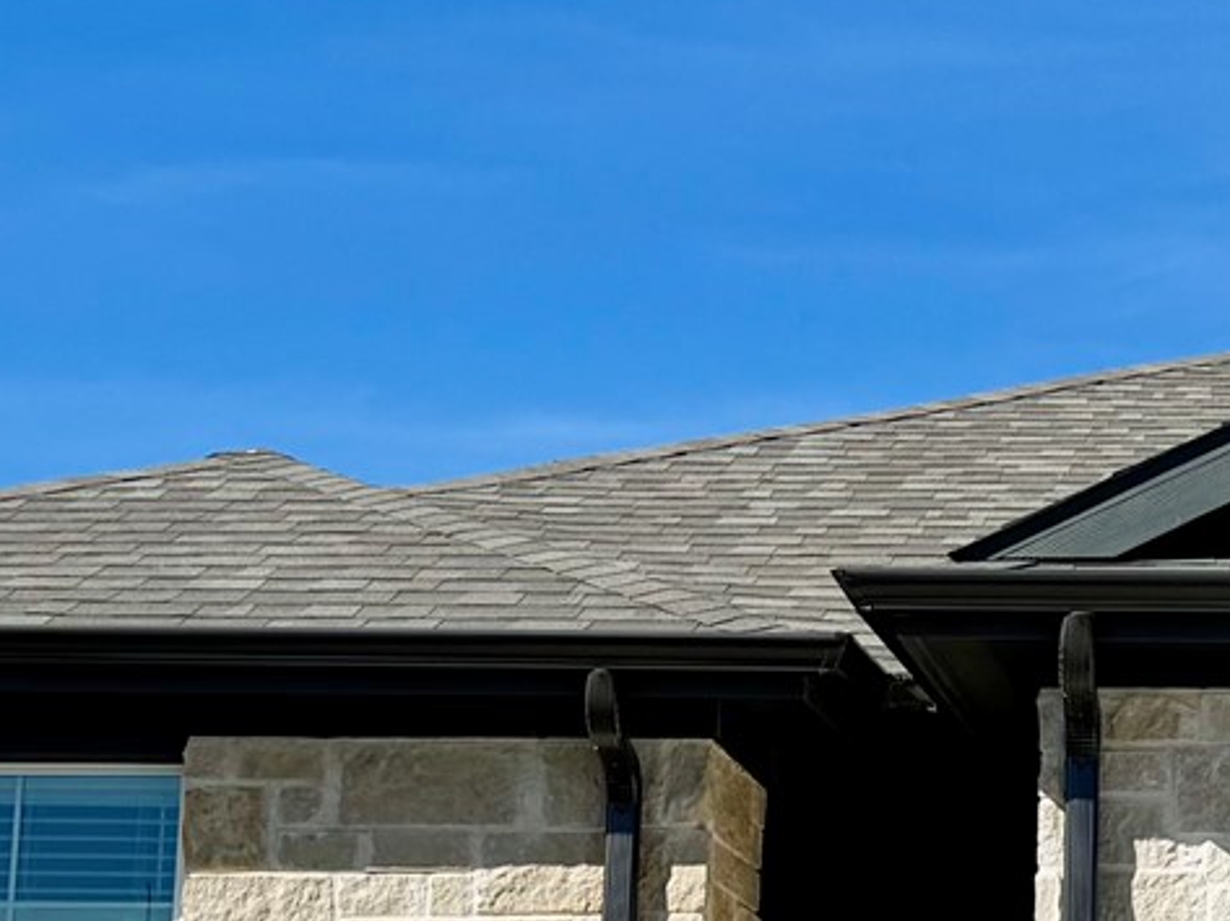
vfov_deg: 14.1
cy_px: 796
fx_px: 3693
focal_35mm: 104
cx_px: 1493
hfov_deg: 17.9
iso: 80
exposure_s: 1/6410
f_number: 1.78
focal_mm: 6.76
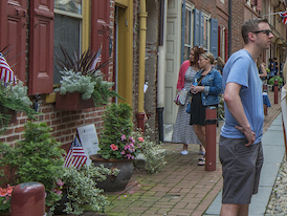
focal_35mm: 60
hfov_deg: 30.5
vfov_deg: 23.8
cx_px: 266
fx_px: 498
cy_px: 20
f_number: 10
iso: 640
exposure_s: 1/200
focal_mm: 19
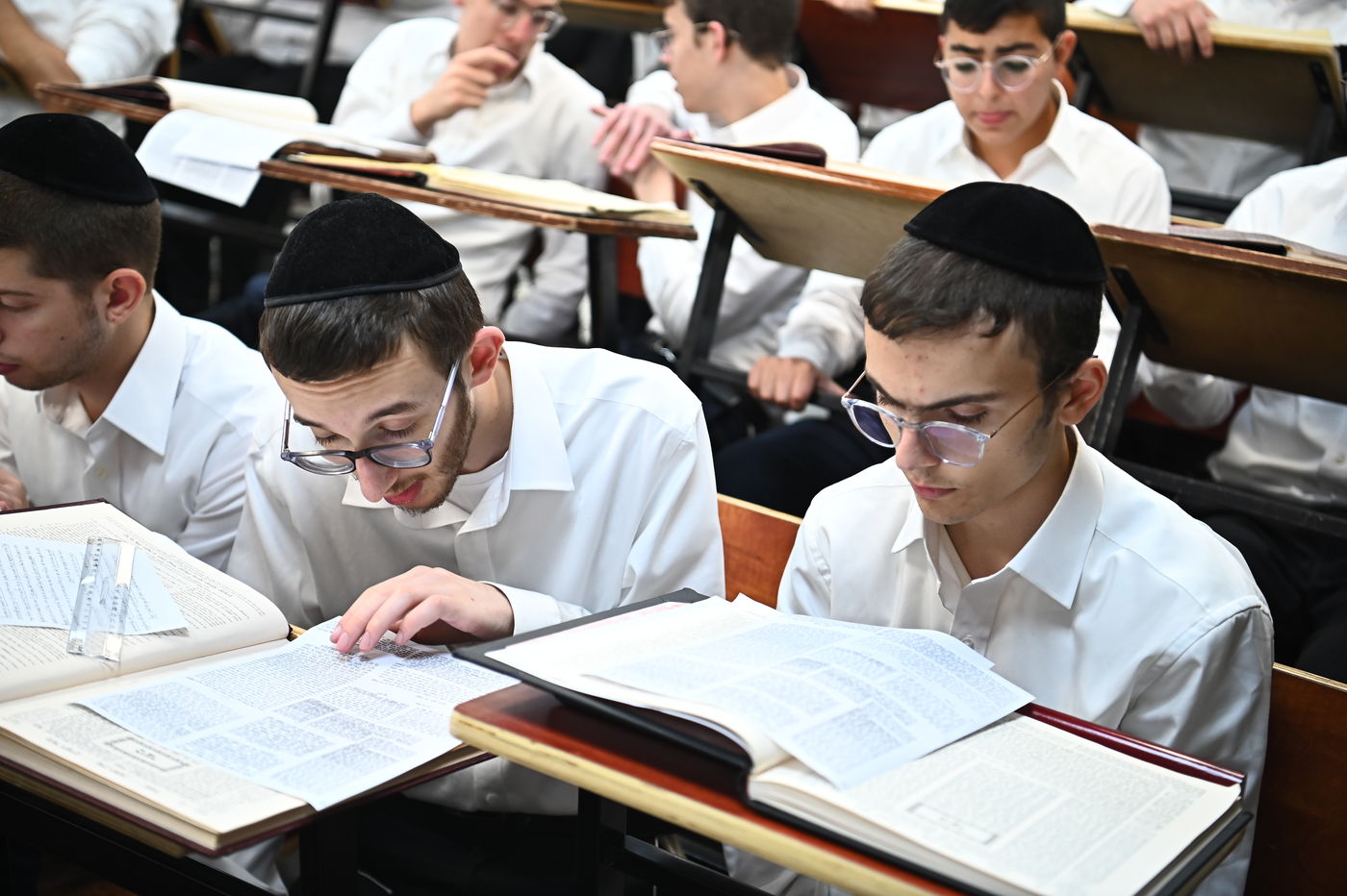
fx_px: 1945
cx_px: 674
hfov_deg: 38.2
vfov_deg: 26.0
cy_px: 448
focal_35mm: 52
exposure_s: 1/160
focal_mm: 52
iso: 1000
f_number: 3.2
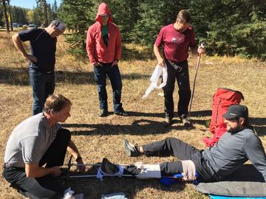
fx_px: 223
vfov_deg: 48.2
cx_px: 133
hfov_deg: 61.7
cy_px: 100
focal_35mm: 29
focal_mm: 4.15
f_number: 2.2
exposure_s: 1/582
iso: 25
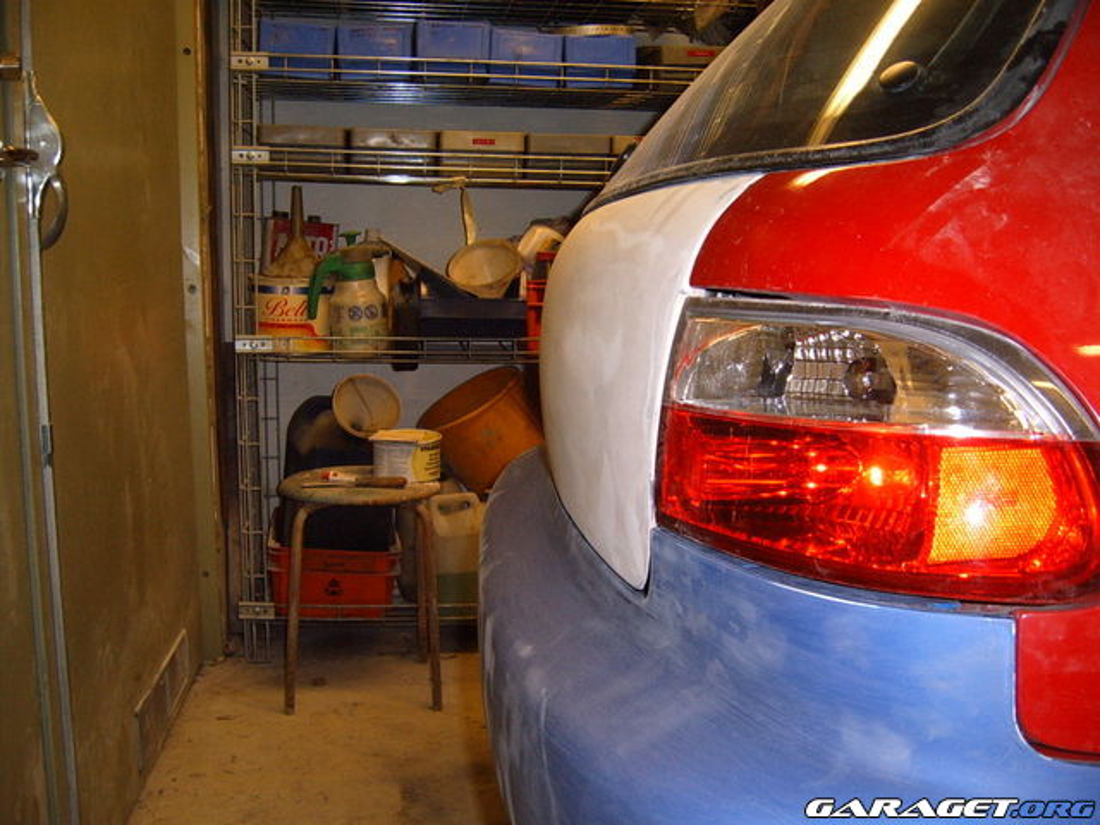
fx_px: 1176
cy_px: 412
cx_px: 550
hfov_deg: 50.1
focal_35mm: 37
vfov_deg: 38.7
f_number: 2.9
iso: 141
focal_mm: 6.2
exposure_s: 1/30
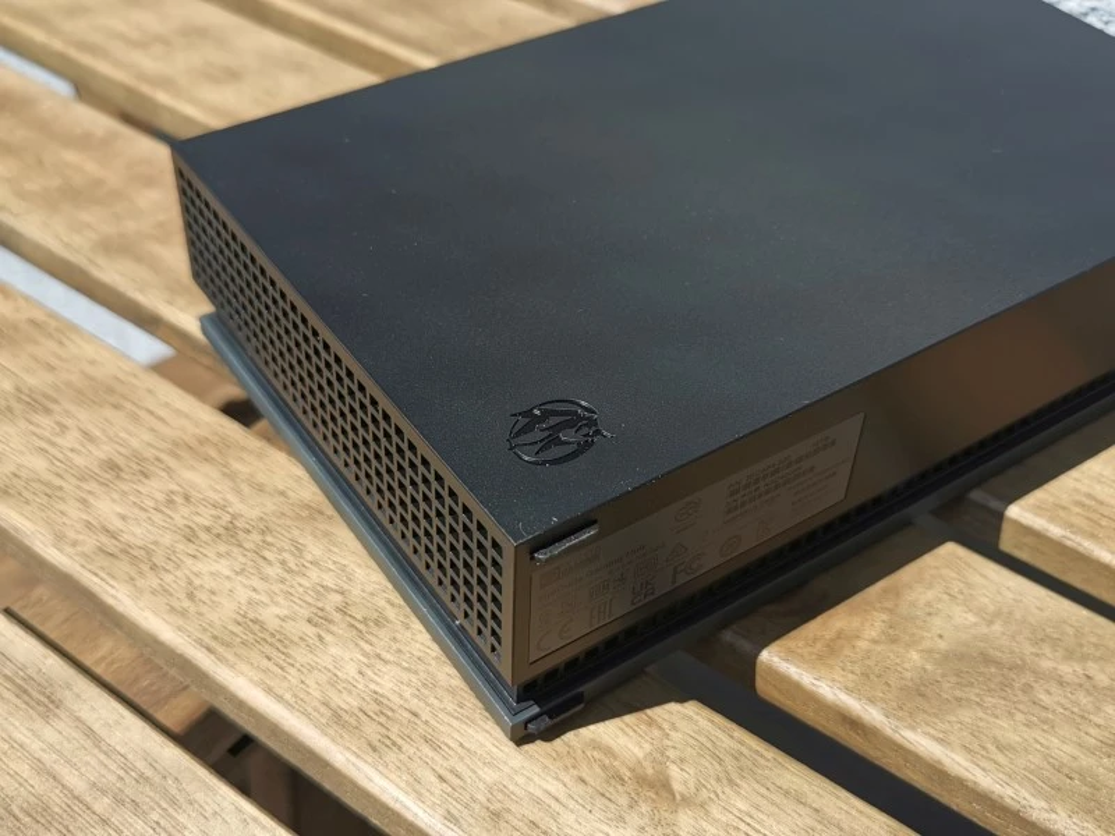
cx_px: 558
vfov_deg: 35.1
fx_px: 1321
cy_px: 418
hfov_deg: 45.8
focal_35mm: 41
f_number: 1.6
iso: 50
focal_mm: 5.56
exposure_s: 1/2874
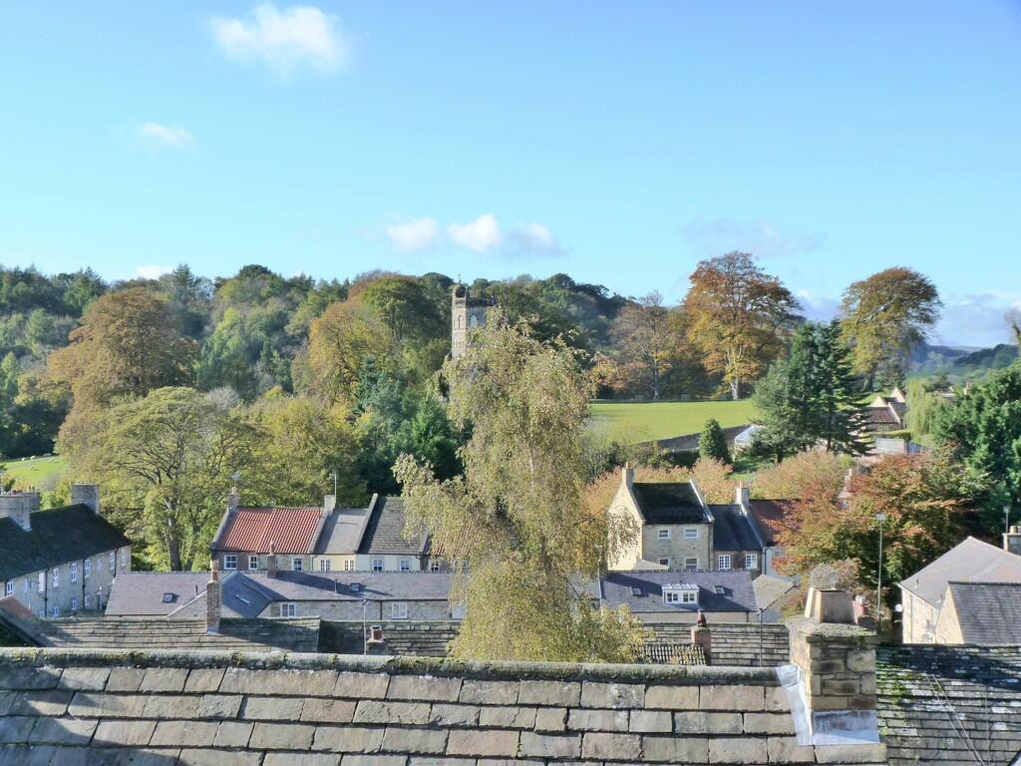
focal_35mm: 63
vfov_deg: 23.3
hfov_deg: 30.7
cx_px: 510
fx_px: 1858
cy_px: 383
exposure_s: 1/250
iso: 125
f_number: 5
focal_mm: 11.1
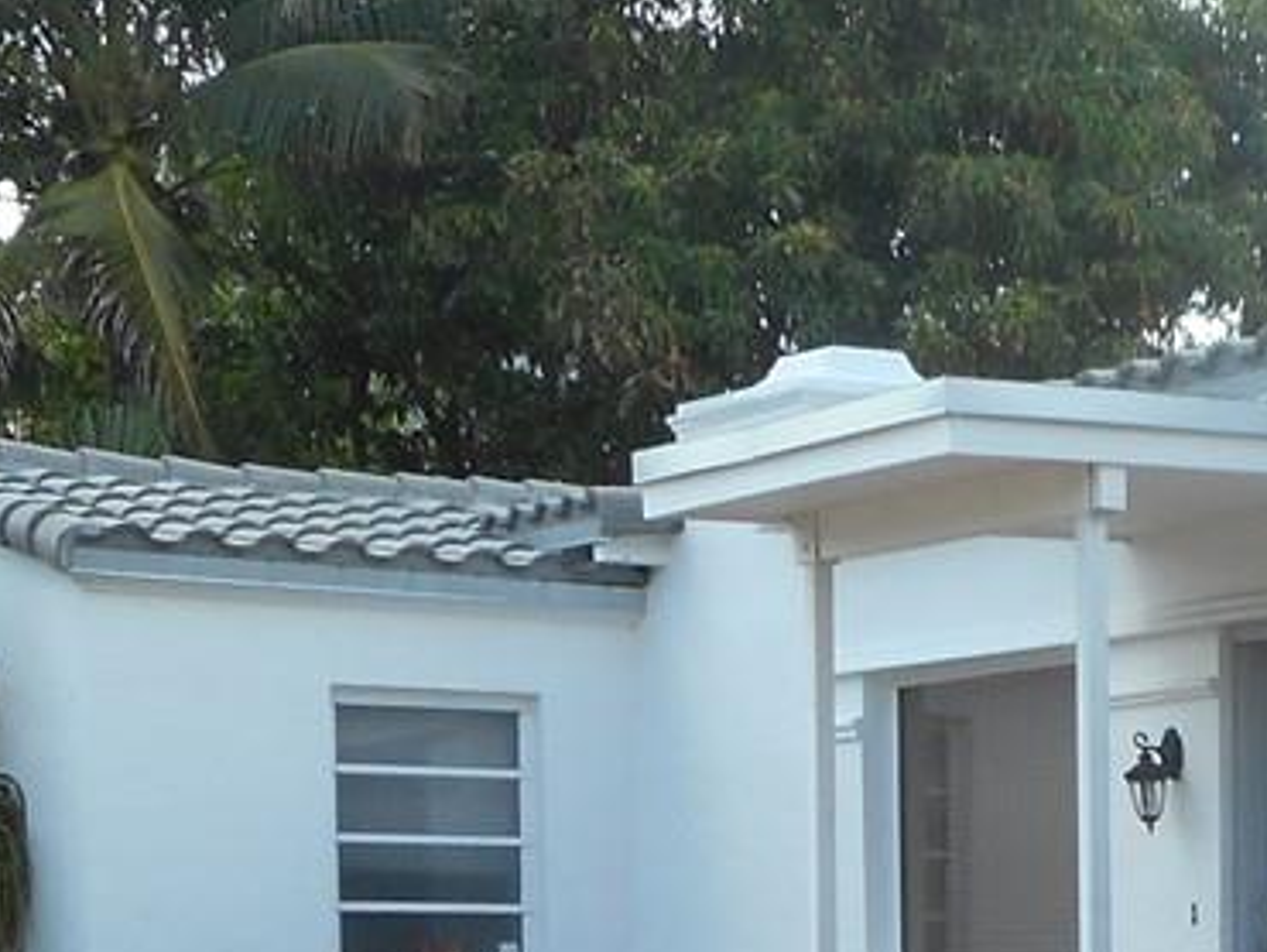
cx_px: 1630
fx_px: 3956
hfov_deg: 17.2
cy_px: 1277
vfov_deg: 13.2
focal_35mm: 108
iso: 80
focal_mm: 4.5
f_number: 3.7
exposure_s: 1/250
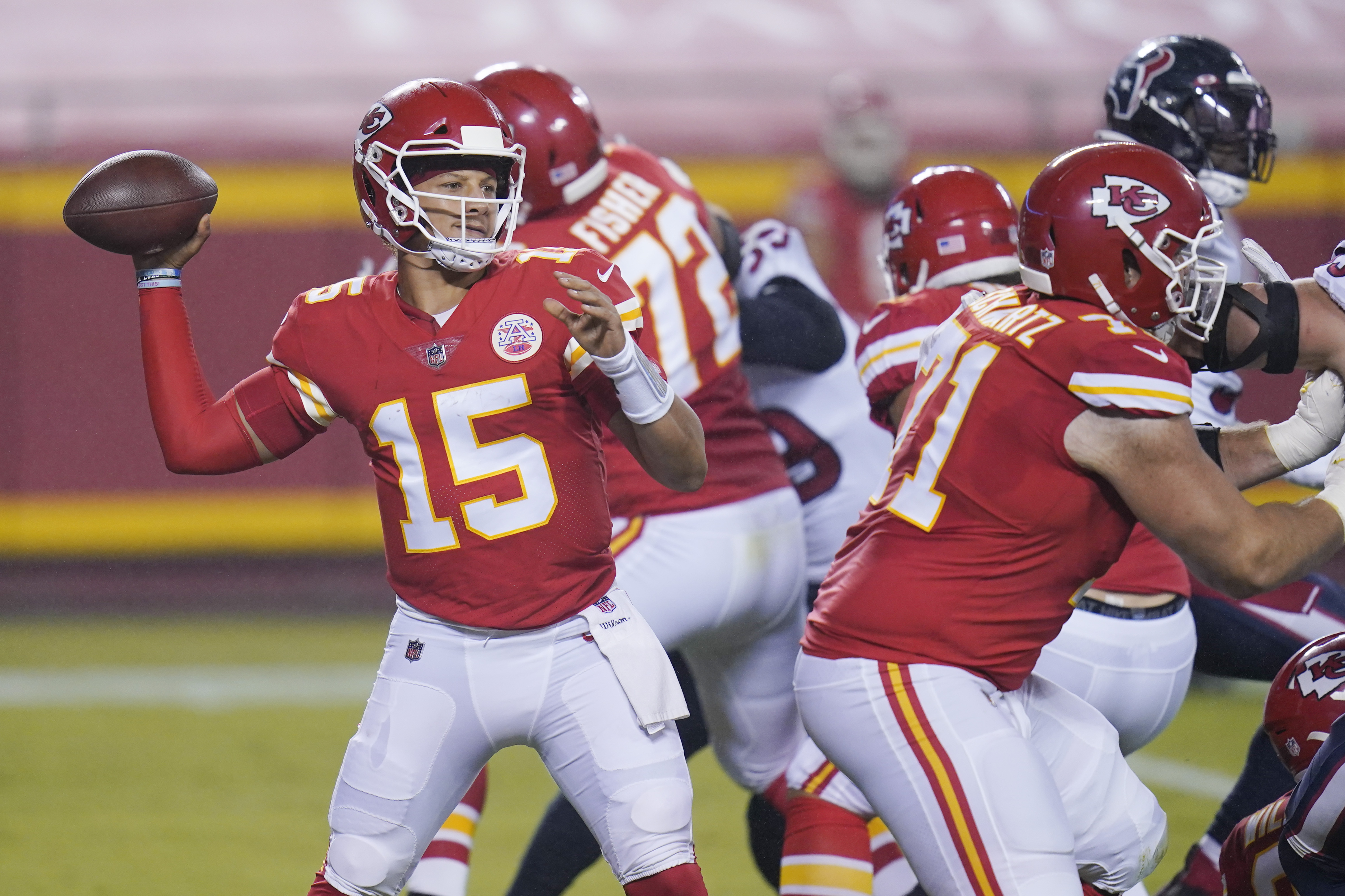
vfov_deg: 3.4
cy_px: 448
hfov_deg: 5.2
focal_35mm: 400
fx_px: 14943
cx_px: 672
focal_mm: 400
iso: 2000
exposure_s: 1/2500
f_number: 2.8
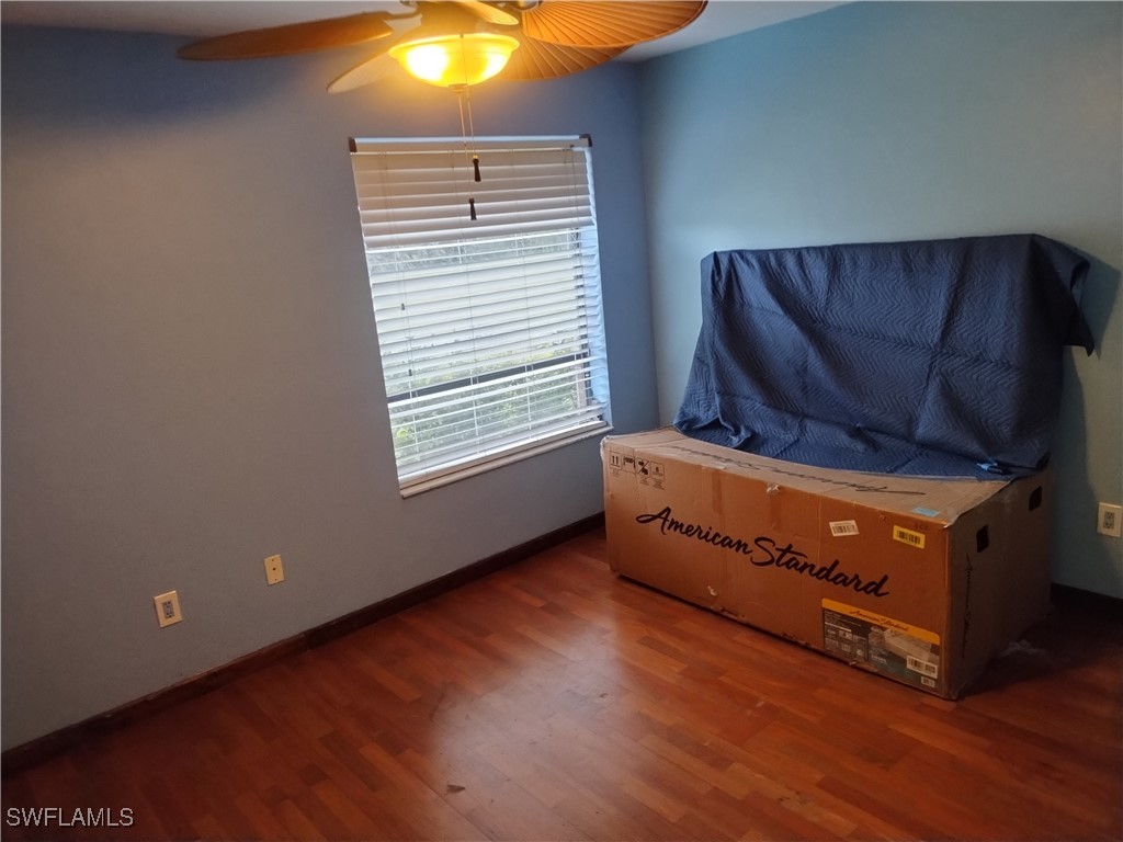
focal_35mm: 25
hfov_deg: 69.4
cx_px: 562
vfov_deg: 54.9
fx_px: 811
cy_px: 421
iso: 147
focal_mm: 4.71
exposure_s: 1/40
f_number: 1.7
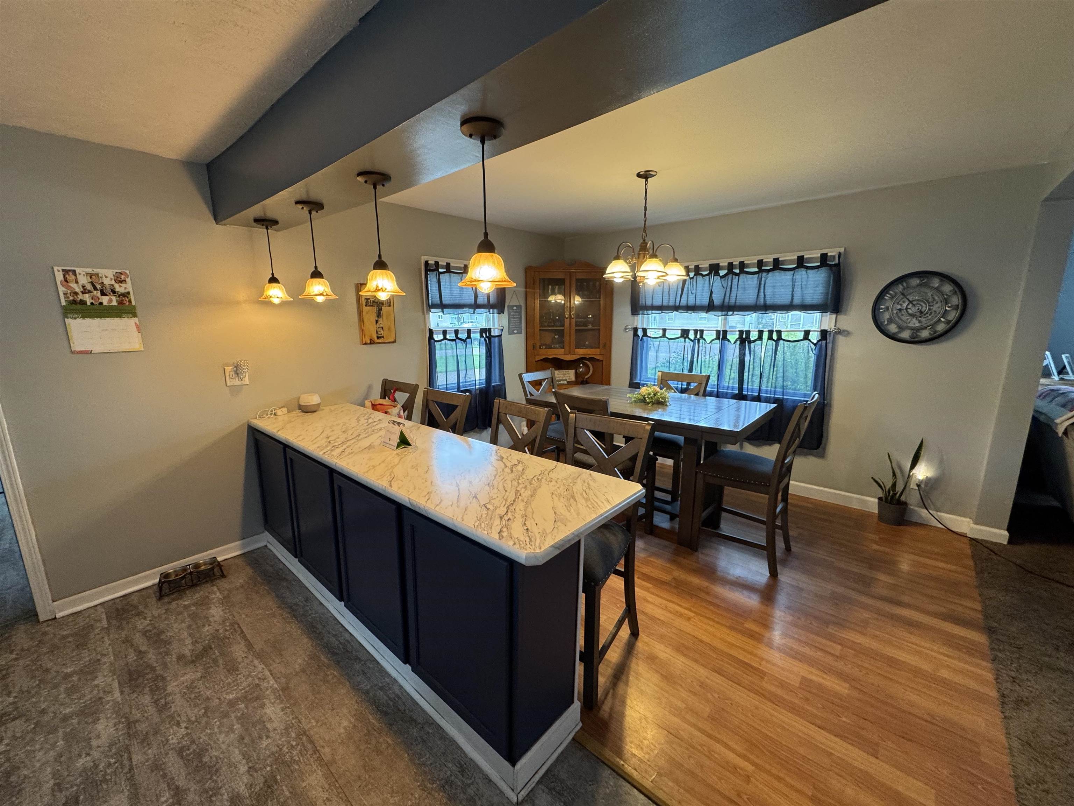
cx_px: 537
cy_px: 403
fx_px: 434
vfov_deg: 85.7
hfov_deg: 102.1
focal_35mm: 14
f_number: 2.2
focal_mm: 2.22
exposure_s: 1/60
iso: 200
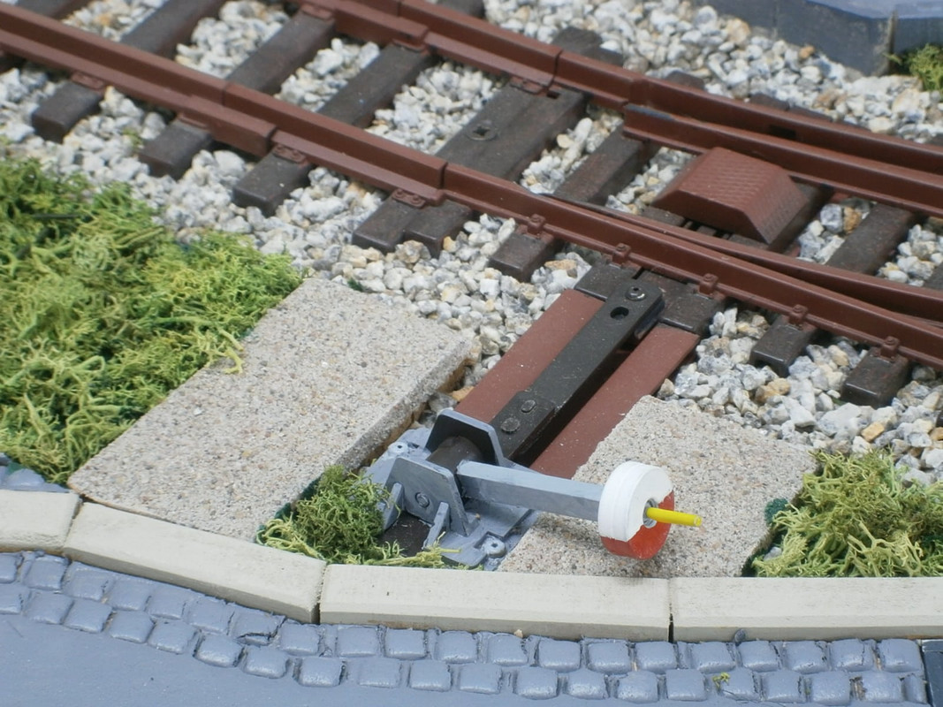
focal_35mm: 130
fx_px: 3541
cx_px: 472
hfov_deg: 15.2
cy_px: 354
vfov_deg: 11.4
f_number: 6.5
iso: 125
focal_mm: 23.5
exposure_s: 1/2
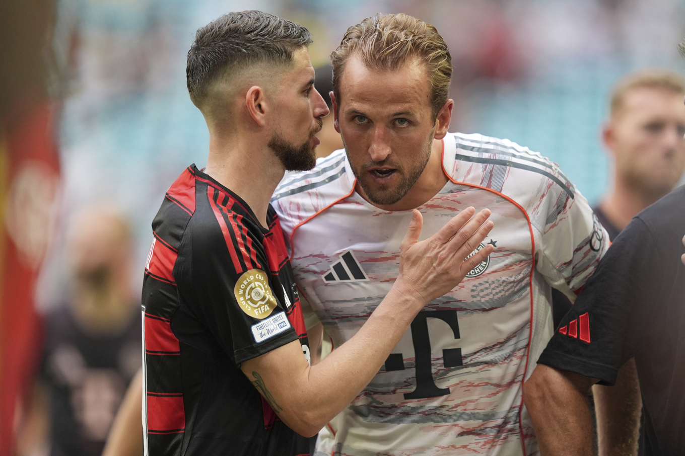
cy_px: 228
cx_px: 342
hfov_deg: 5.2
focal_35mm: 400
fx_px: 7609
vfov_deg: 3.4
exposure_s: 1/2000
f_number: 3.2
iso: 2000
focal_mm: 400
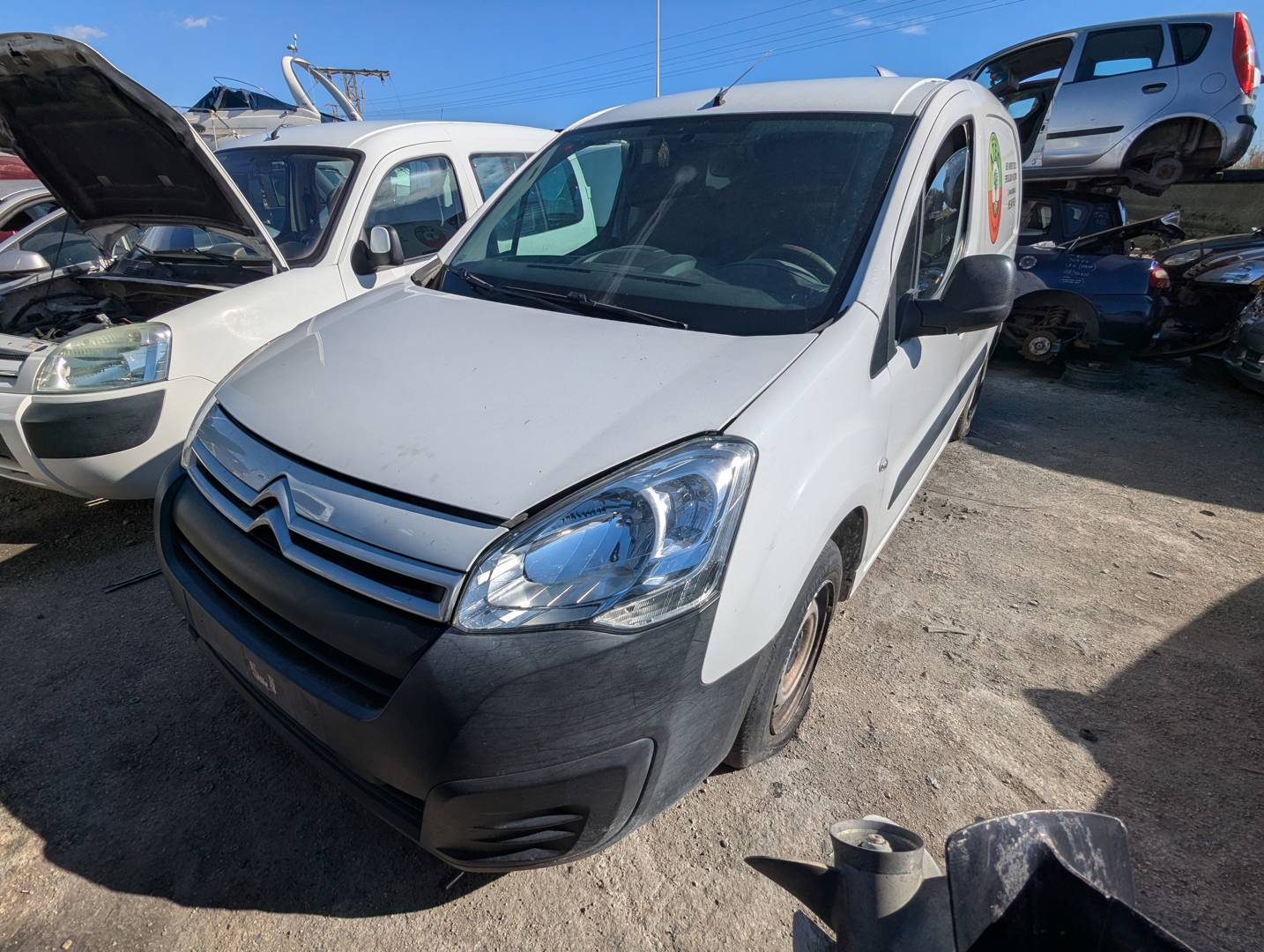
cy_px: 476
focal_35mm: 16
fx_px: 585
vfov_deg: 78.3
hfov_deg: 94.4
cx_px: 632
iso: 48
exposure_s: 1/4219
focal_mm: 2.35
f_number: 2.2
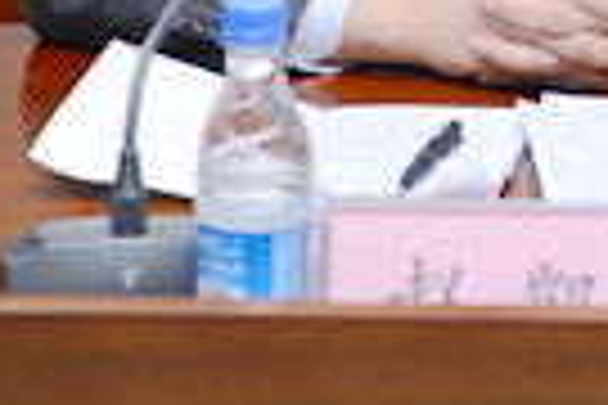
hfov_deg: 7.9
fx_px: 4391
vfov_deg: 5.2
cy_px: -313
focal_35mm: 260
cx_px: 603
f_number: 5
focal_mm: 70
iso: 250
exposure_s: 1/60
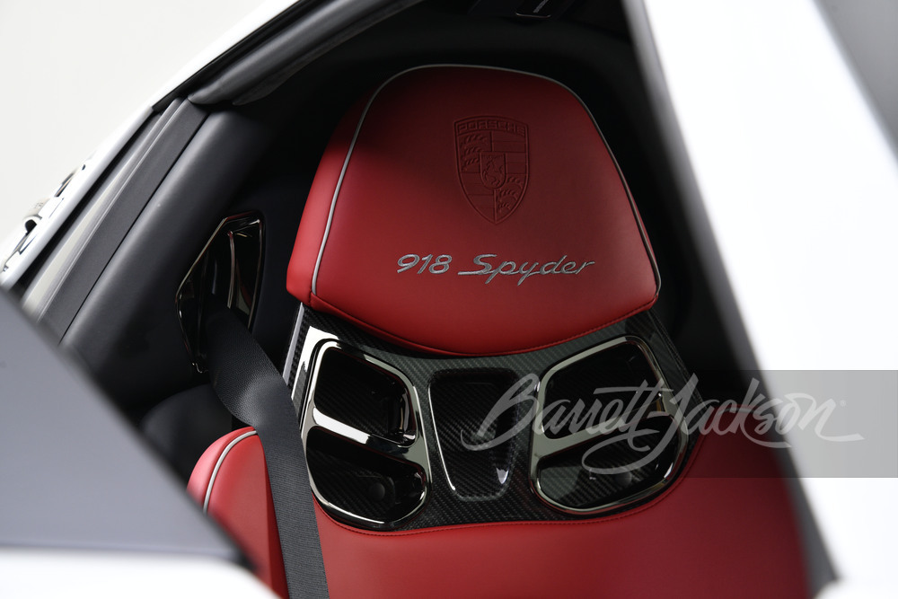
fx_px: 2120
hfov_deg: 23.9
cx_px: 449
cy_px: 300
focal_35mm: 85
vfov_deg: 16.1
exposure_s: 1/250
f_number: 8
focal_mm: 85
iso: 500
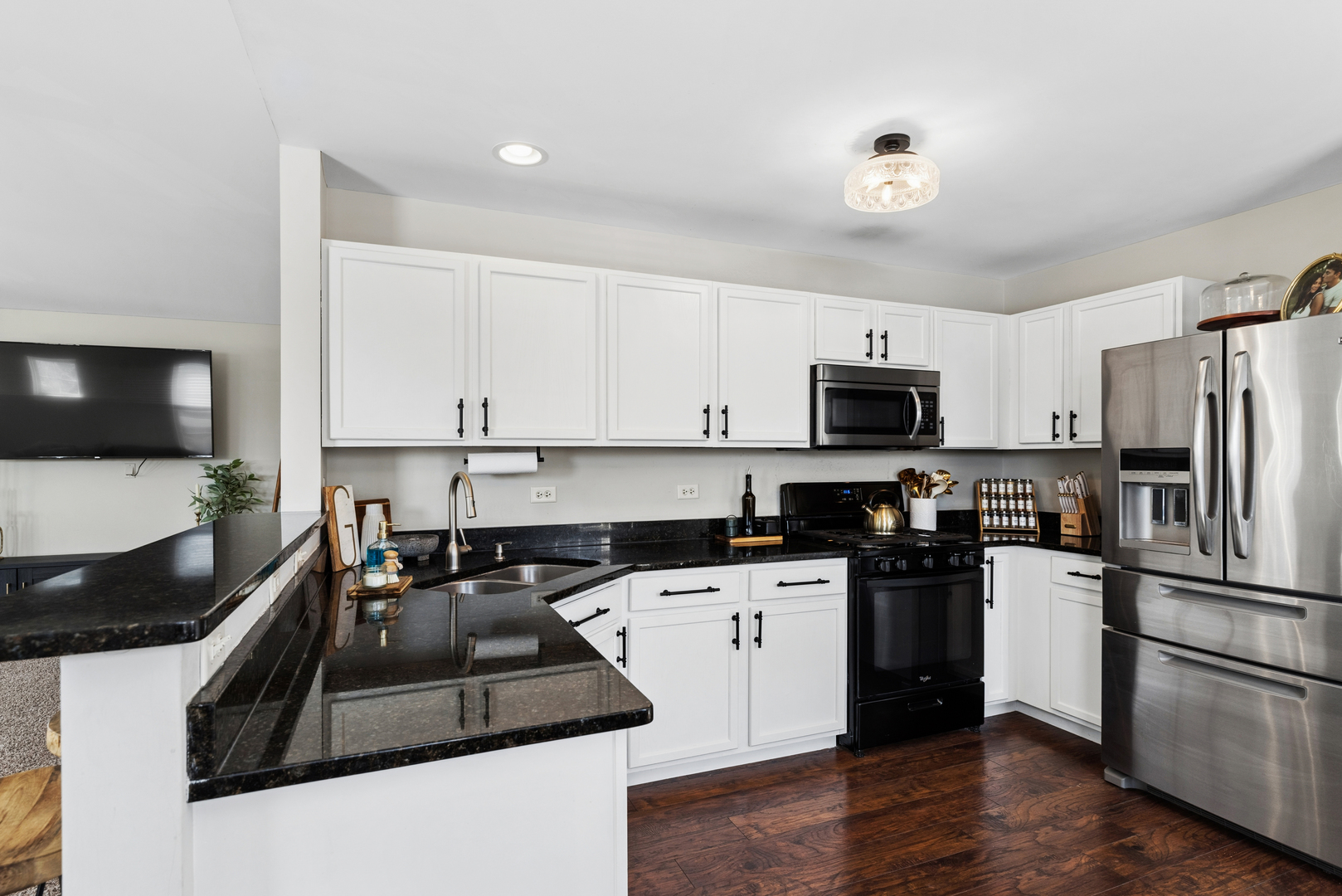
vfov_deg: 70.5
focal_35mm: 17
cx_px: 671
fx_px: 634
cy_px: 448
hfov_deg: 93.3
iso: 200
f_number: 11
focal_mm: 17
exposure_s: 1/30
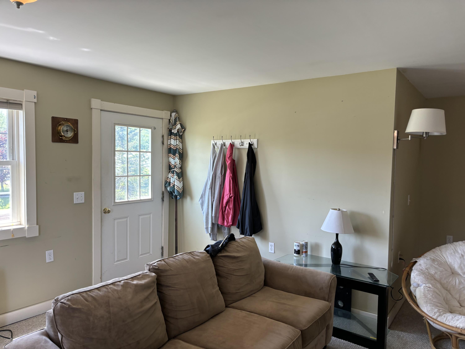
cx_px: 232
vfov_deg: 53.1
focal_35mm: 26
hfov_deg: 67.3
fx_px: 349
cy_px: 174
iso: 80
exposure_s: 1/120
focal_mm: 5.96
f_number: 1.6
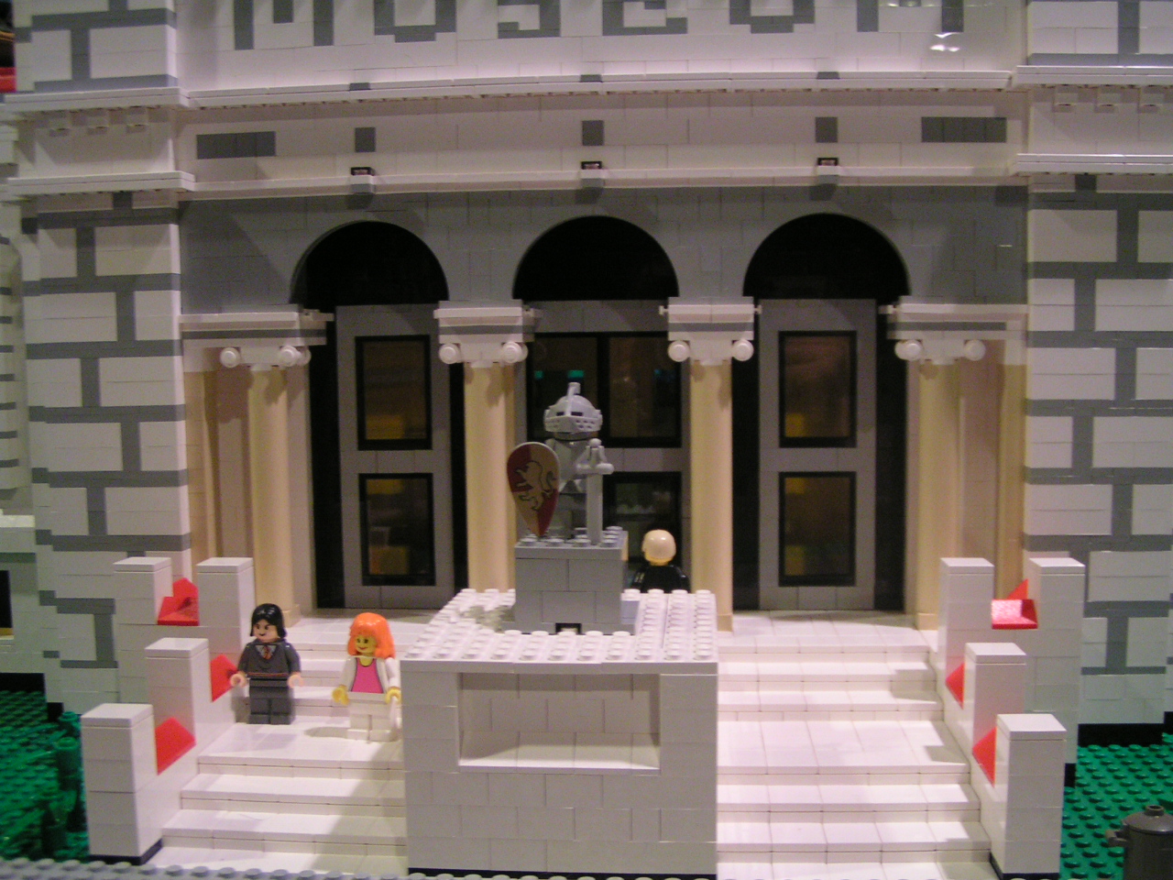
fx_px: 1288
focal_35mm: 38
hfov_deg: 49.0
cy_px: 440
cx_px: 586
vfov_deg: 37.7
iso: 200
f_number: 2.8
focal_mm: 5.8
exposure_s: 1/15
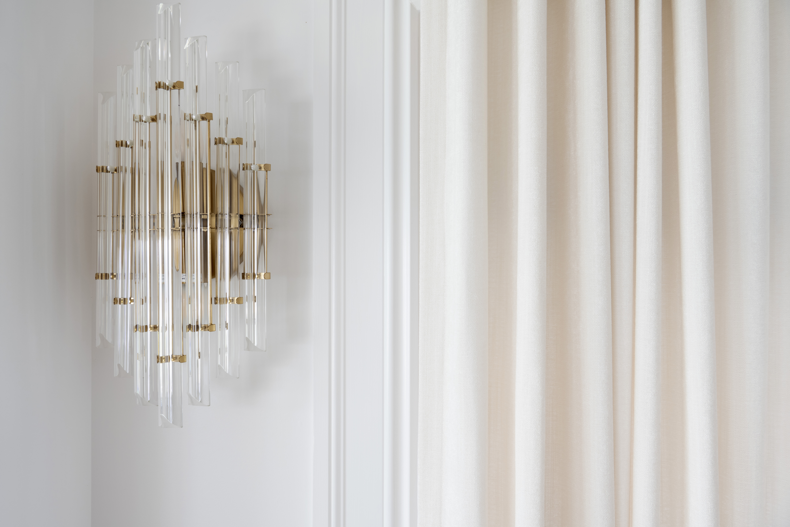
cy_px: 264
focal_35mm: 27
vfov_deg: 47.9
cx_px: 395
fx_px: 592
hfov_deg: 67.4
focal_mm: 27
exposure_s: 1/5
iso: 200
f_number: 11
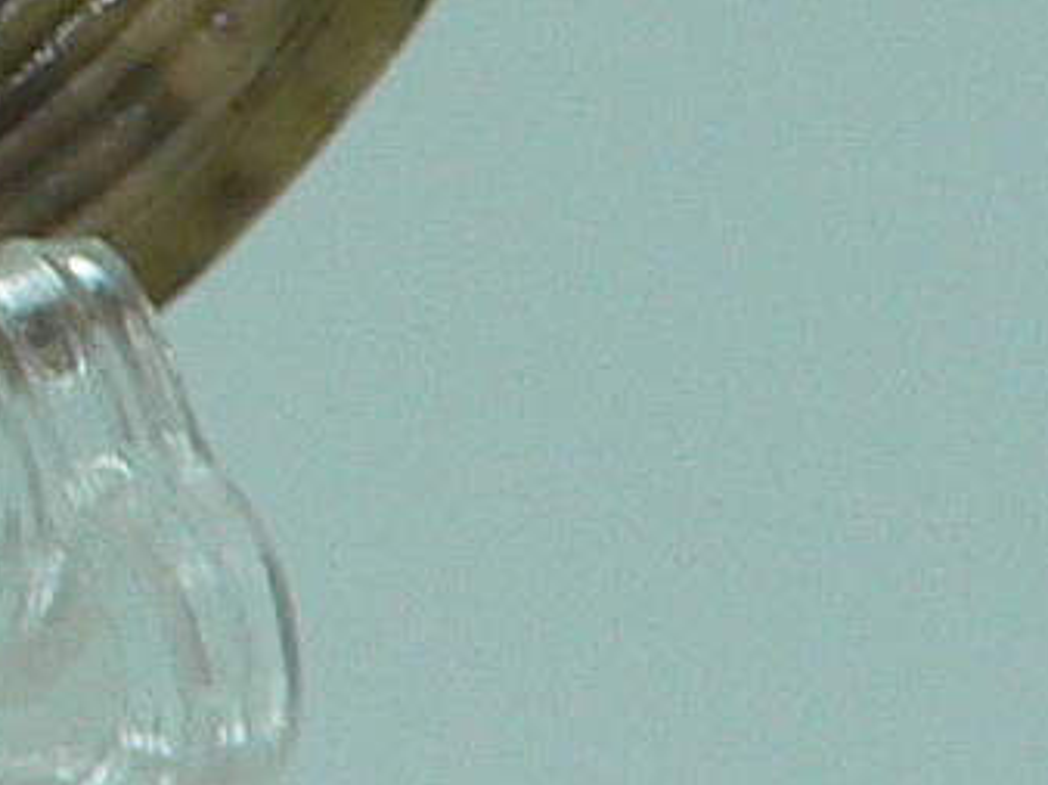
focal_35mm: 209
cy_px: -264
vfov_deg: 7.0
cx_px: -1113
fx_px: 6323
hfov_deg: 8.9
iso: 80
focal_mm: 4.6
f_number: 2.8
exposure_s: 1/60
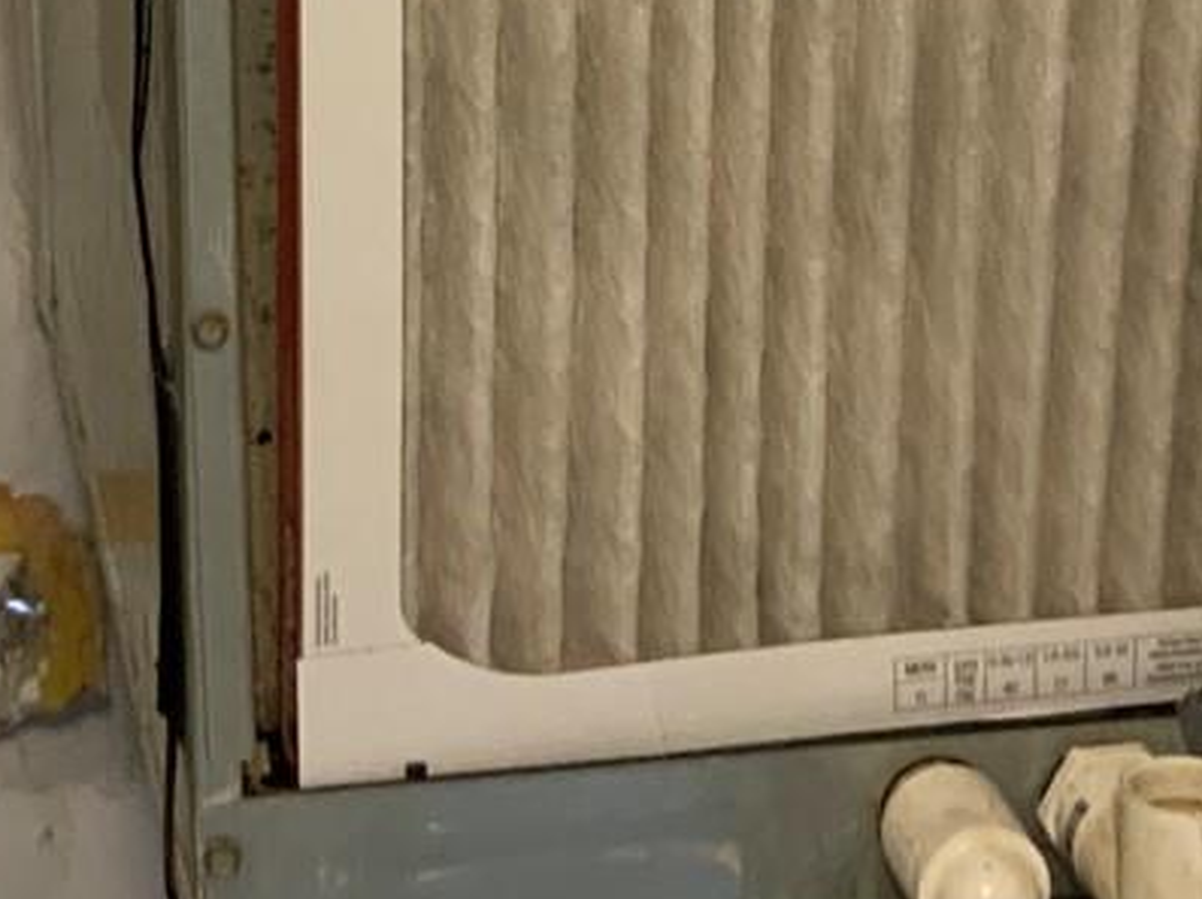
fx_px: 4059
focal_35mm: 117
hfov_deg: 16.8
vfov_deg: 11.8
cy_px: -645
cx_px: 348
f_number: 1.8
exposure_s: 1/60
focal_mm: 3
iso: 125
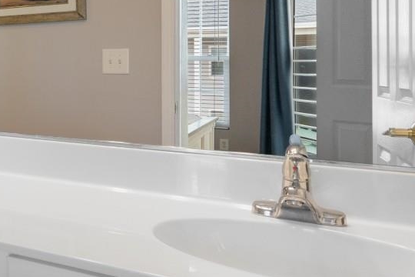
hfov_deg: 33.9
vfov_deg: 29.3
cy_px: 61
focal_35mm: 45
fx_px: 519
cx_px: -99
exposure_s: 1/8
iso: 100
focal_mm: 10
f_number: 4.5
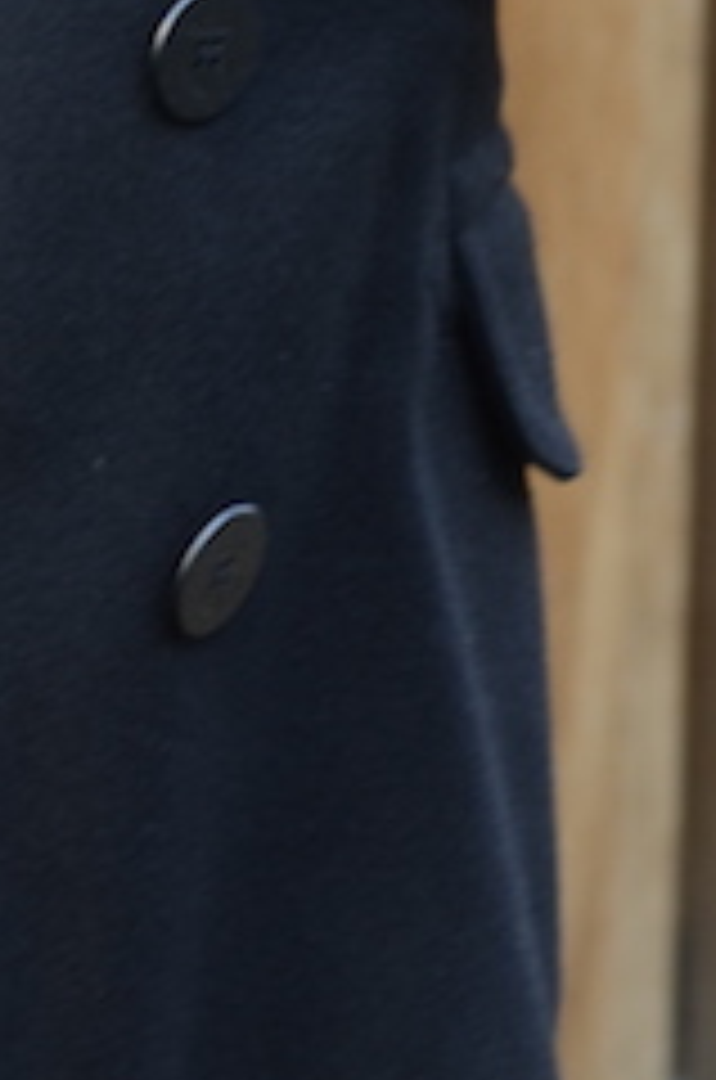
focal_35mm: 543
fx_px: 16273
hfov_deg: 2.5
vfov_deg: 3.8
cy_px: -616
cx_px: -428
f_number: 1.8
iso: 320
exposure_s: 1/60
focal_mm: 85
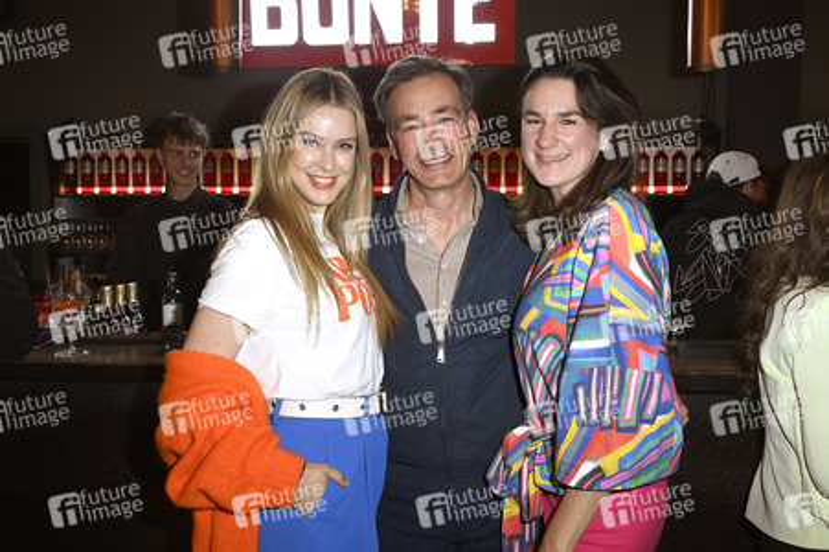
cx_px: 414
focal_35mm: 30
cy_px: 276
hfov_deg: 62.0
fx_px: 690
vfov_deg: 43.5
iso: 1250
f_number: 5.6
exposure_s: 1/80
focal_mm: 30
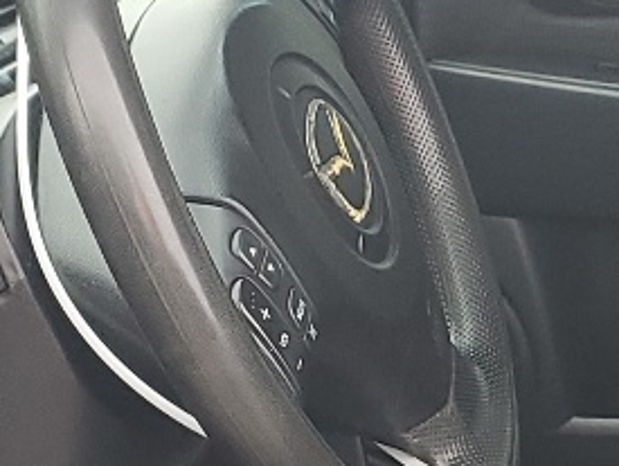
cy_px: 556
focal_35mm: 151
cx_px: 702
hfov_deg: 12.8
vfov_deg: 9.7
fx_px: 2704
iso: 67
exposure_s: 1/60.2
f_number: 1.5
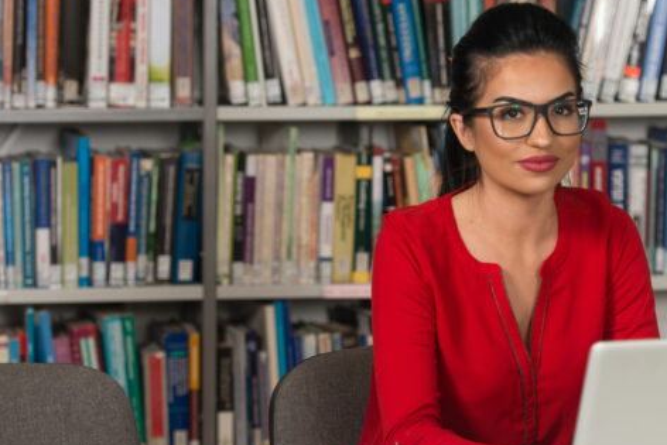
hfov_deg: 12.3
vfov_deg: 8.3
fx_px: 3076
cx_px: 486
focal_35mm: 166
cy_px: 285
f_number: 3.5
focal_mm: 102
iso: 125
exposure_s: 1/200
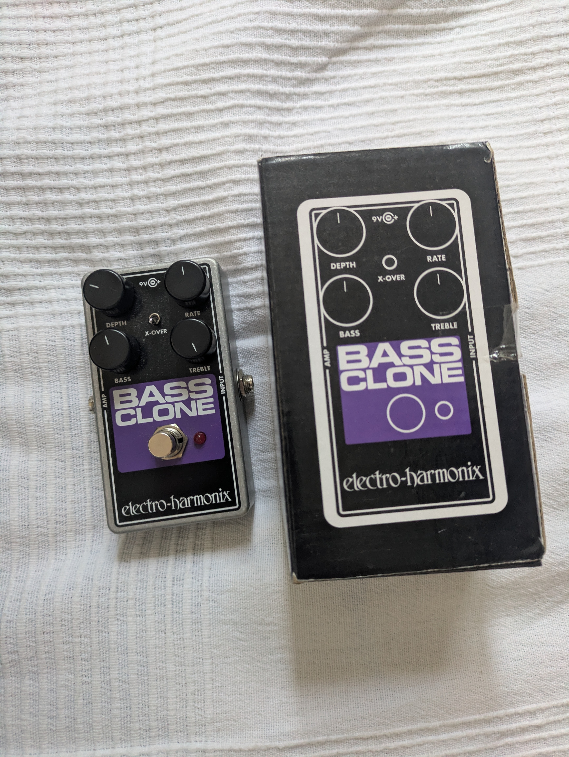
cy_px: 378
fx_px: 548
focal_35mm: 25
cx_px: 284
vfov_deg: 69.4
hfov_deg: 54.9
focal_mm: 5.43
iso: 423
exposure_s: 1/33.3
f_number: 1.89
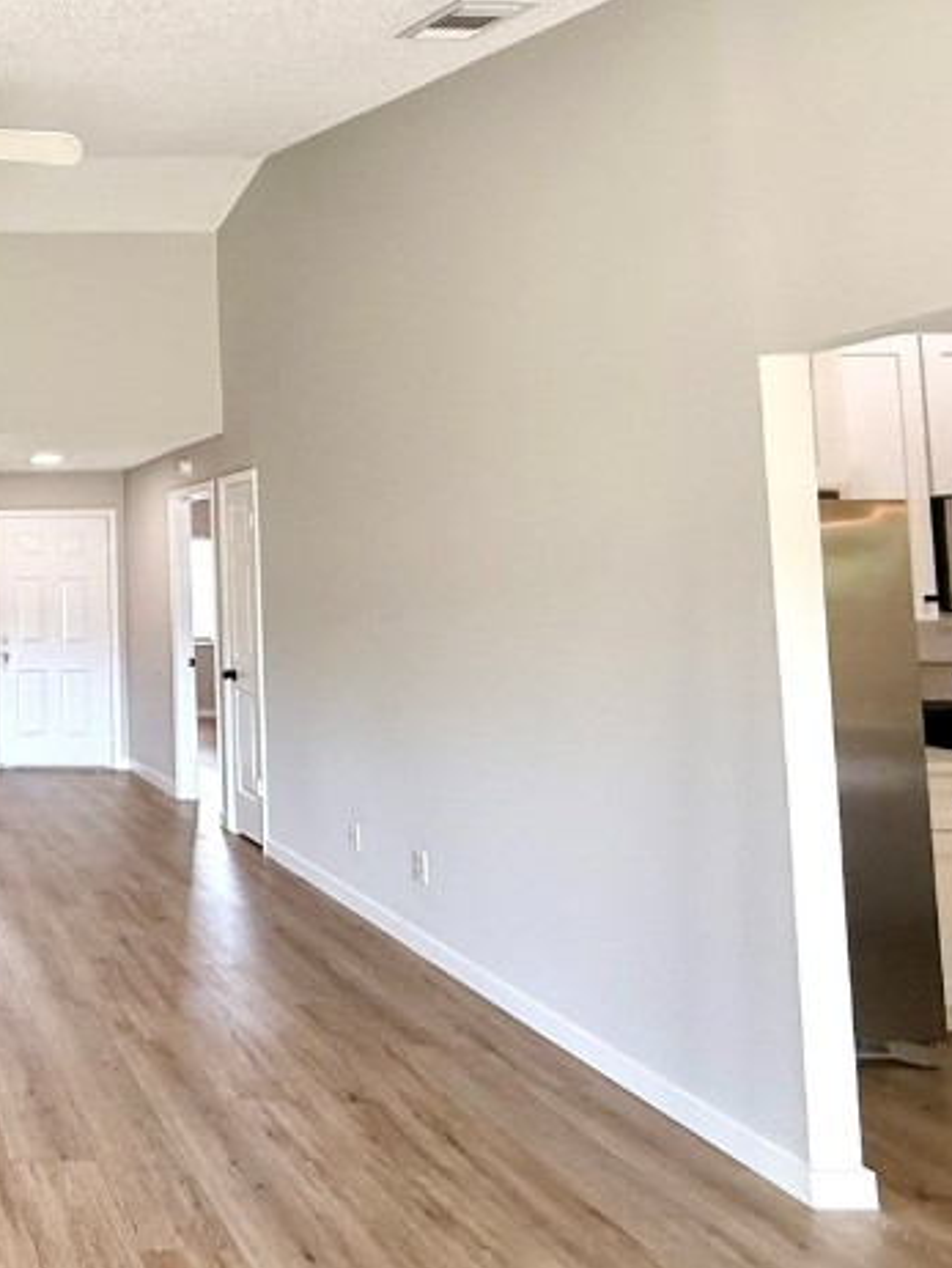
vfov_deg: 57.8
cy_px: 500
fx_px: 1136
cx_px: -189
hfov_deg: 35.7
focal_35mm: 31
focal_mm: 2.22
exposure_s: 1/120
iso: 250
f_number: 2.2
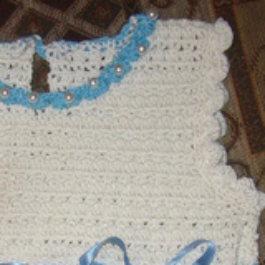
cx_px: 24
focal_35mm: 137
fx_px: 1187
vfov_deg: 12.2
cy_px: 376
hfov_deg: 12.6
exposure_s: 1/30
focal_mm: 7.5
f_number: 3.2
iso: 100
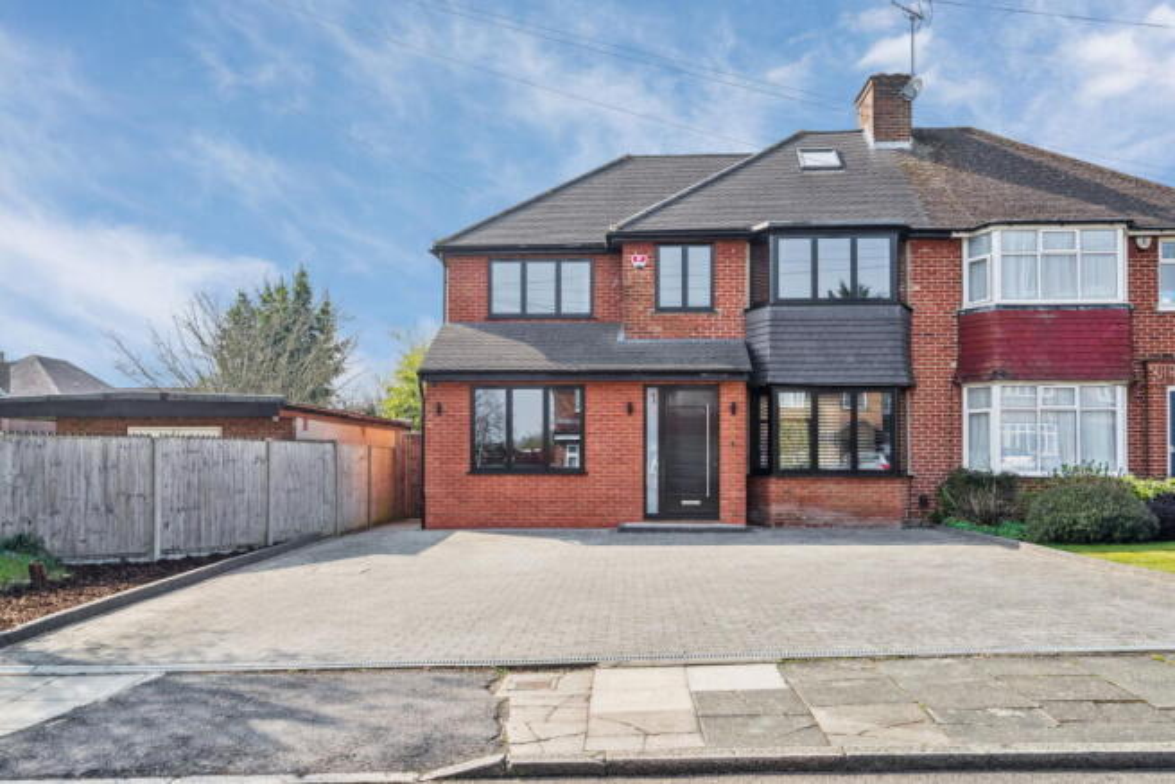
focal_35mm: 32
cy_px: 392
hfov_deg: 58.7
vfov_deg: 41.1
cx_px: 588
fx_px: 1045
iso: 640
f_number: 8
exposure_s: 1/640
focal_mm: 32
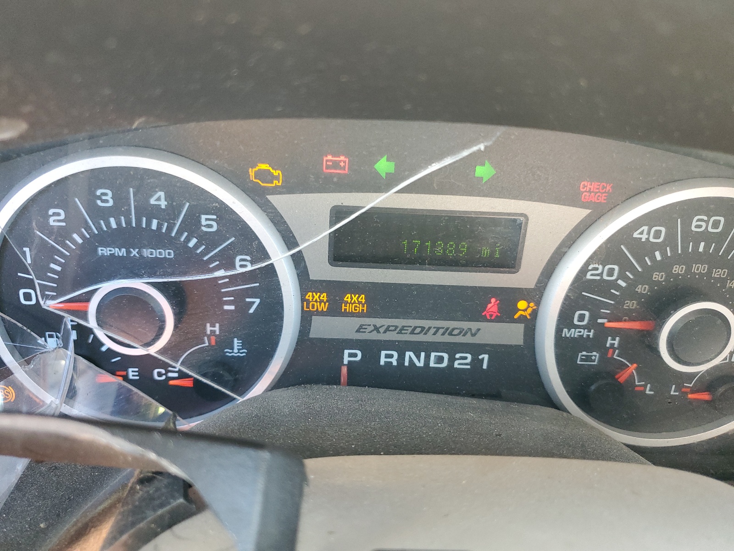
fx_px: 551
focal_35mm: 26
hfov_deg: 67.3
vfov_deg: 53.1
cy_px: 276
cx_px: 367
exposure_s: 1/60.2
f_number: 1.5
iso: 180
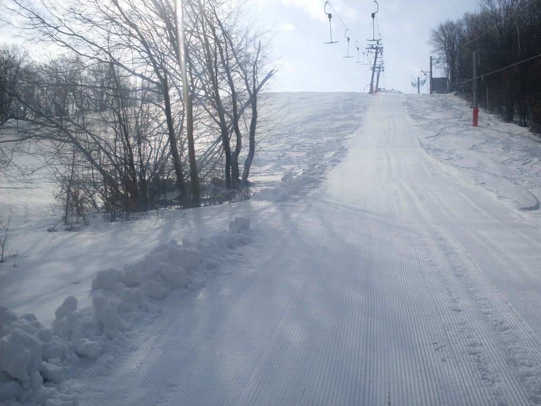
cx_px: 270
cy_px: 203
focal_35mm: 38
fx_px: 594
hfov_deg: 49.0
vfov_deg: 37.7
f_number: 8.4
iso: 80
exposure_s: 1/500
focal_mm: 6.3
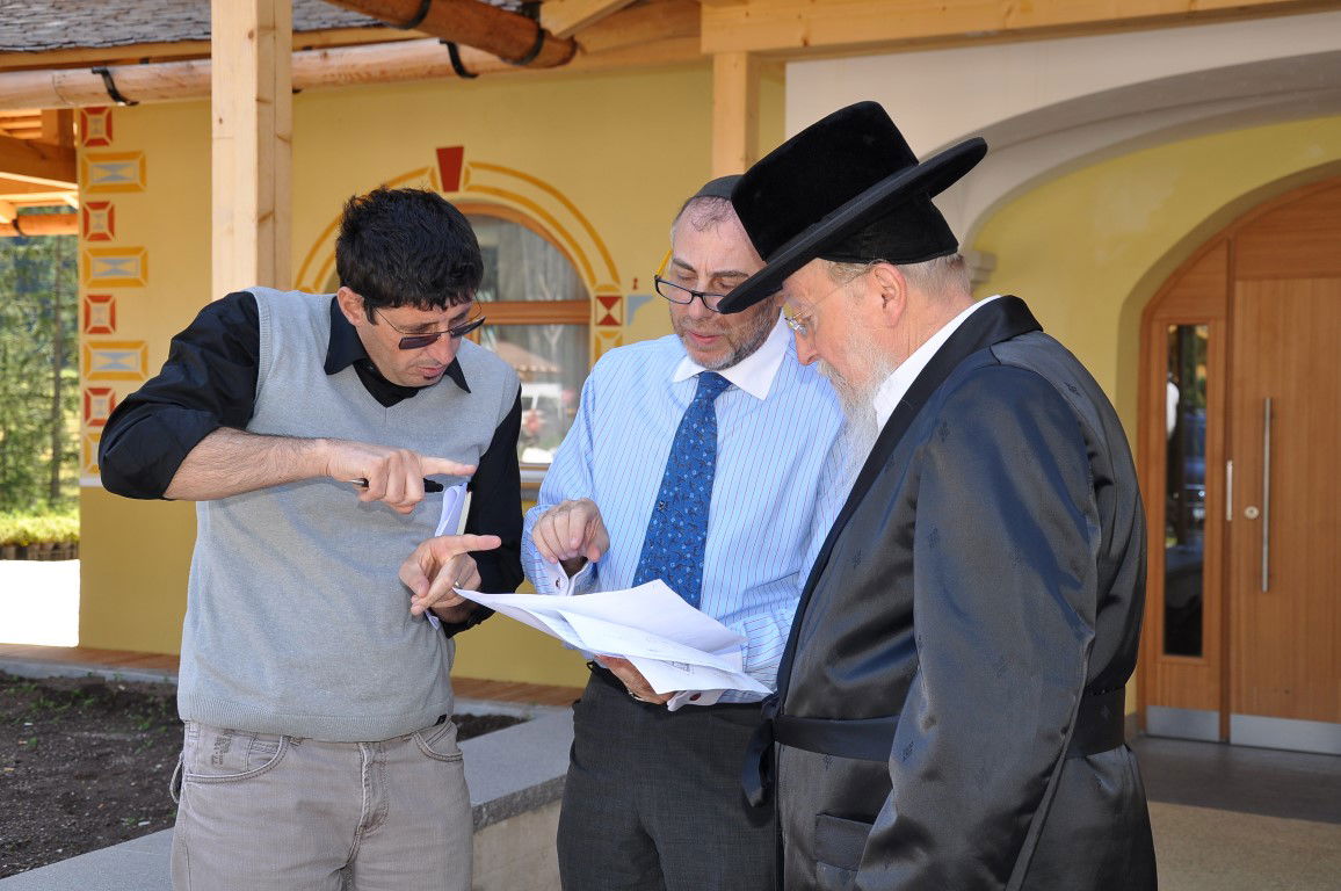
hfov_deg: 38.9
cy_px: 446
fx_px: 1898
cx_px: 670
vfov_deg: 26.4
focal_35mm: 51
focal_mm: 34
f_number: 5.6
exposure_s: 1/125
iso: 200
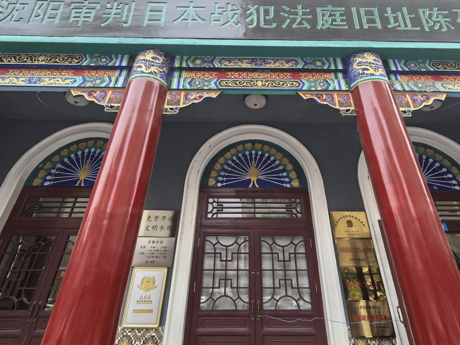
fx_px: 266
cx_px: 245
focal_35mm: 20
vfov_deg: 63.3
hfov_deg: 81.6
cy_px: 101
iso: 100
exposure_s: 1/100
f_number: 2.2
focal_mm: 1.95
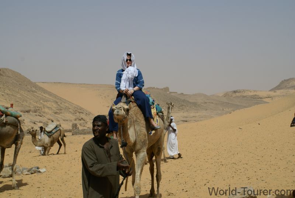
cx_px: 148
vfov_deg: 22.7
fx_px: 492
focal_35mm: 60
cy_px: 99
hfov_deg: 33.4
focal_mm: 40
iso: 100
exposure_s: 1/200
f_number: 9
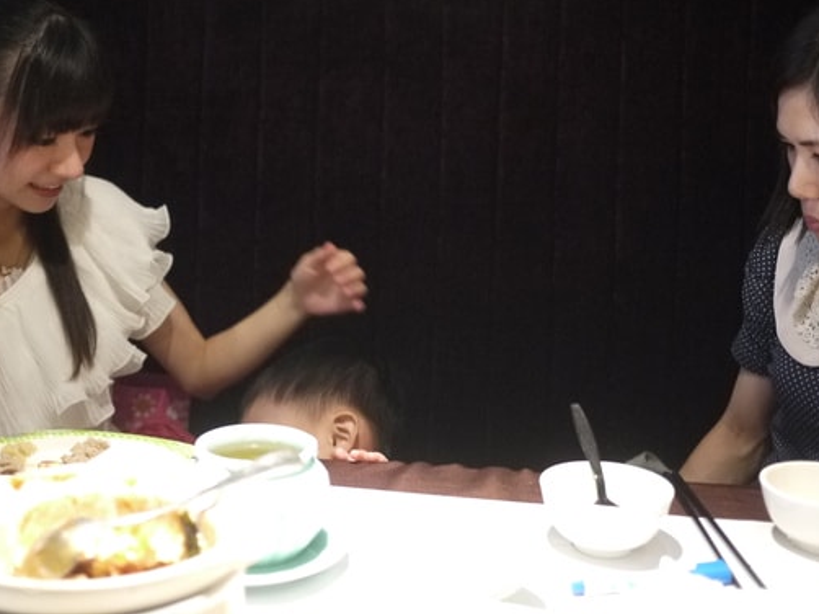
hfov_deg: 37.5
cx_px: 372
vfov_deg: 28.4
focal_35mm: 51
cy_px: 224
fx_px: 1206
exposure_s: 1/50
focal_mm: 20
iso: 800
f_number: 1.7
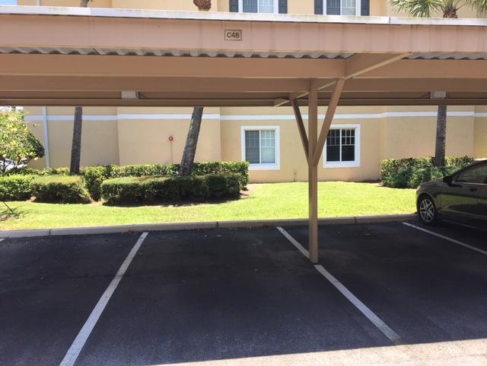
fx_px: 408
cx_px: 244
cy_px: 183
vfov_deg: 48.2
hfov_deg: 61.7
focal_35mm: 29
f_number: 2.2
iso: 25
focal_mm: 4.15
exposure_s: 1/490
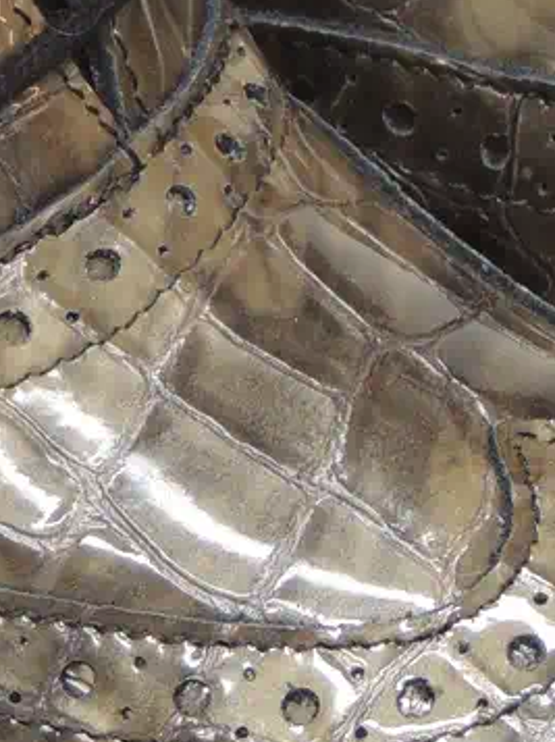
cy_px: -46
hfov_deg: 2.9
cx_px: -151
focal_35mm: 503
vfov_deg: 3.9
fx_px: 10772
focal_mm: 18.7
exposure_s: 1/5
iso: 100
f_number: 4.2
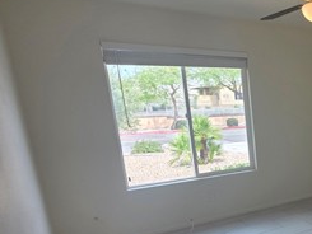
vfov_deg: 40.1
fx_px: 307
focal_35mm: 34
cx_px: 336
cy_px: 187
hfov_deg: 43.1
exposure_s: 1/120
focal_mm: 2.2
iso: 32
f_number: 1.9
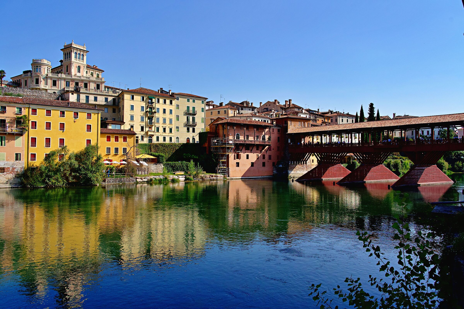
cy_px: 154
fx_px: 335
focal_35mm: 26
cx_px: 232
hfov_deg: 69.4
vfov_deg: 49.6
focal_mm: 26
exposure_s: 1/5000
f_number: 8
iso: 400
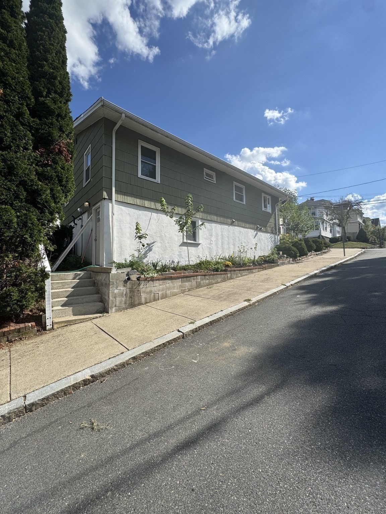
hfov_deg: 85.7
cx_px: 193
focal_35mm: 14
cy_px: 257
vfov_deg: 102.1
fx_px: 208
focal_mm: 2.22
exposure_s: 1/2415
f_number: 2.2
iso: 50
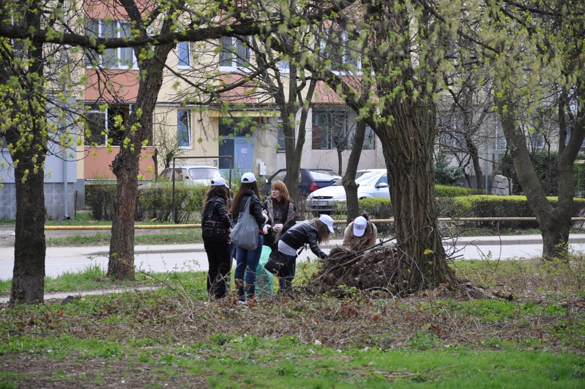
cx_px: 292
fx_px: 2556
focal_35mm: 158
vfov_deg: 8.7
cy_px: 194
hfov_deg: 13.1
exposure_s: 1/160
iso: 200
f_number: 6.3
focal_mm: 105
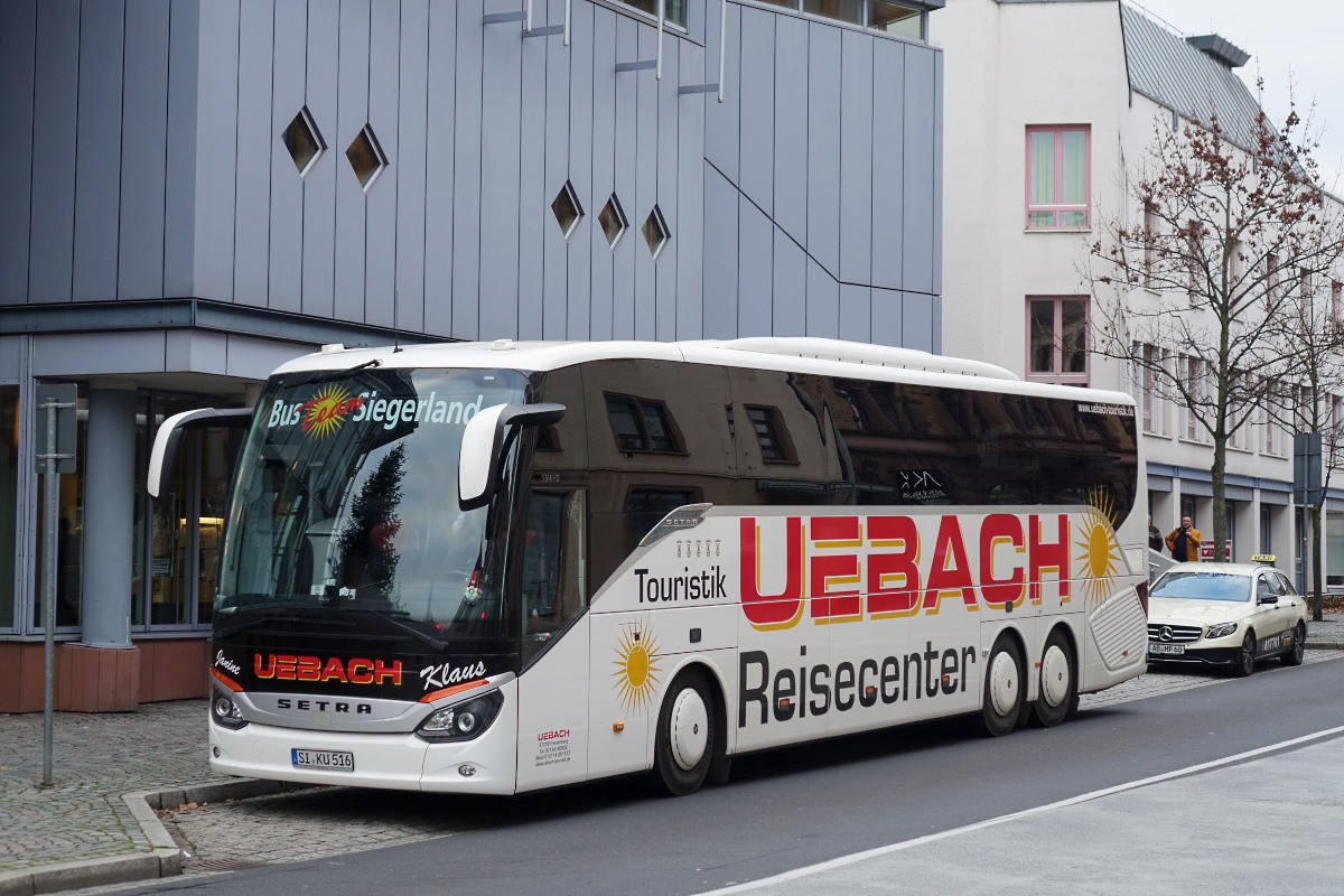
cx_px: 672
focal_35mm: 67
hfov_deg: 30.1
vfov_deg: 20.3
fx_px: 2501
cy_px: 448
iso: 125
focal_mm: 24.75
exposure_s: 1/100
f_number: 2.8
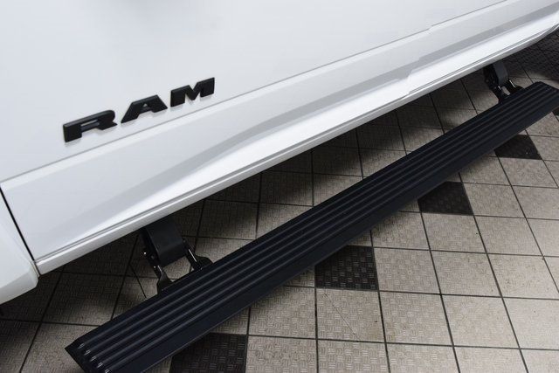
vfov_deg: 36.9
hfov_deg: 53.1
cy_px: 186
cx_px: 280
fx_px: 559
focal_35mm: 36
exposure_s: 1/60
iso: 1600
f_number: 5.6
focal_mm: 24
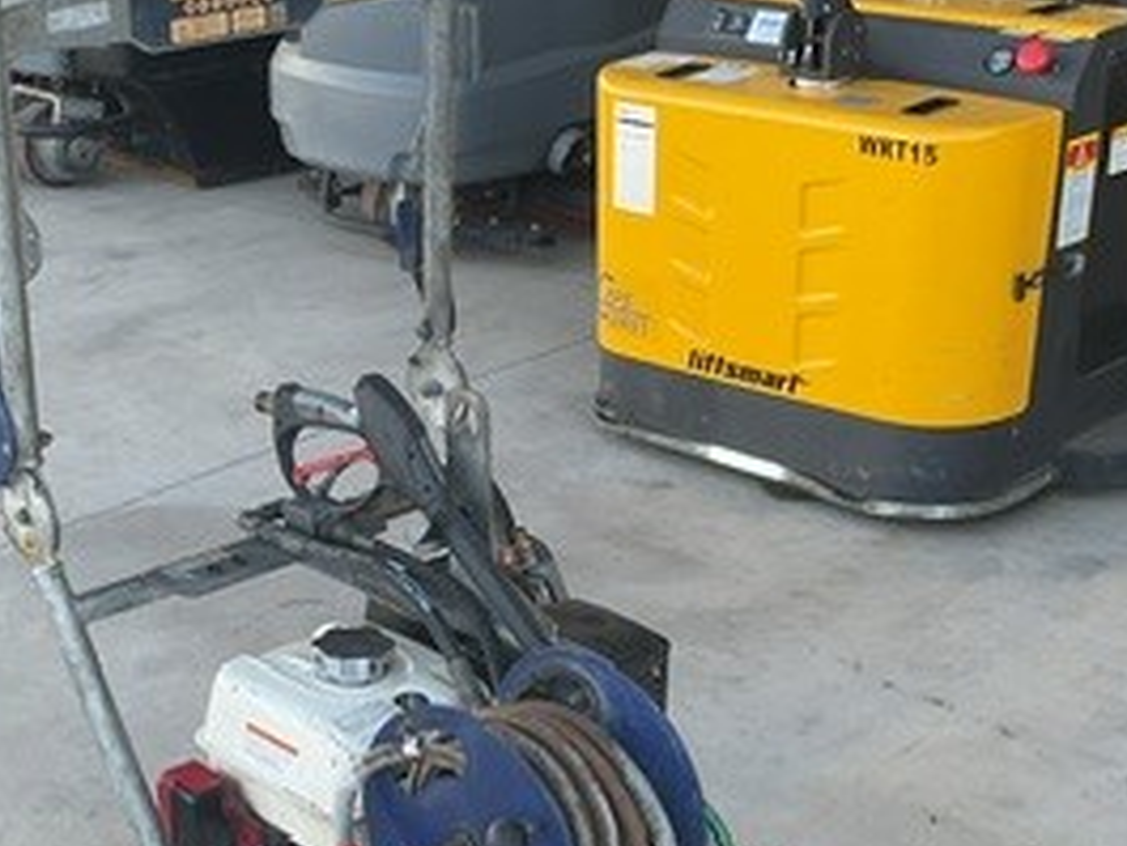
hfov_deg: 27.7
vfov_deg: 20.8
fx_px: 2280
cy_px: 667
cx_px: 430
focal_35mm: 70
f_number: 1.8
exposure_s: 1/206
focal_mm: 3
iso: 16
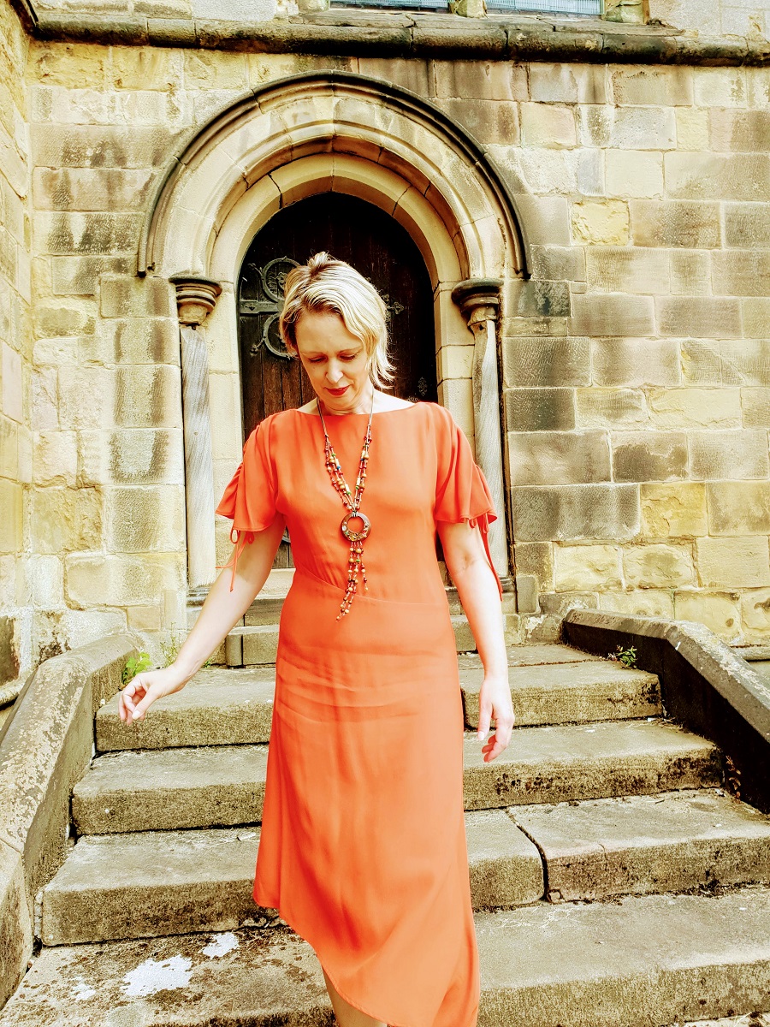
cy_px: 514
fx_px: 771
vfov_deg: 67.3
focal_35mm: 26
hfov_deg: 53.1
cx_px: 385
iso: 50
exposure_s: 1/351
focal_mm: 4.3
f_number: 2.4
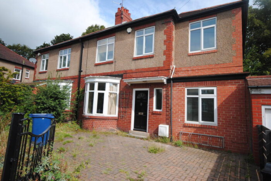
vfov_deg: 59.6
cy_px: 90
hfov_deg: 81.2
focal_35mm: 21
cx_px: 136
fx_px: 158
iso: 100
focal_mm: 14
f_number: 8
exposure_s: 1/250
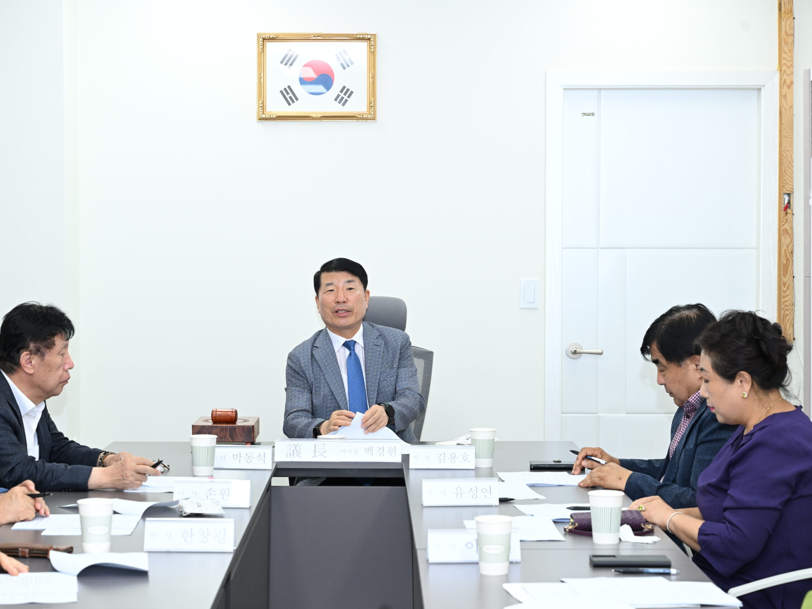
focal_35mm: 76
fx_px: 1783
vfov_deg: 19.4
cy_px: 305
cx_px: 358
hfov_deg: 25.6
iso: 1000
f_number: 5.6
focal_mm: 70
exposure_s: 1/125
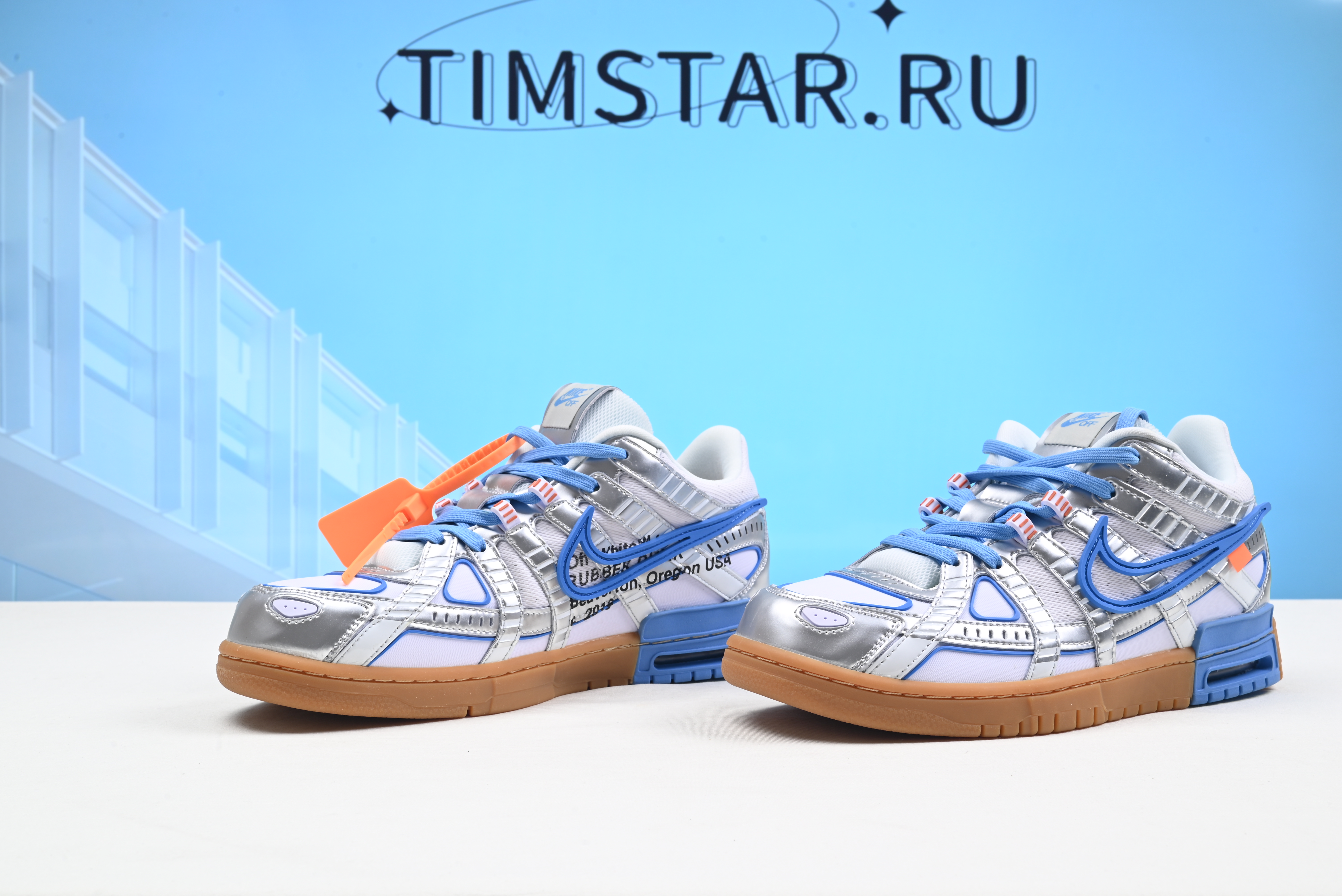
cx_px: 671
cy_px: 448
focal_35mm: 37
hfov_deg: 51.9
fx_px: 1380
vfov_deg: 36.0
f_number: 16
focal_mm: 37
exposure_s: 1/2
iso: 100
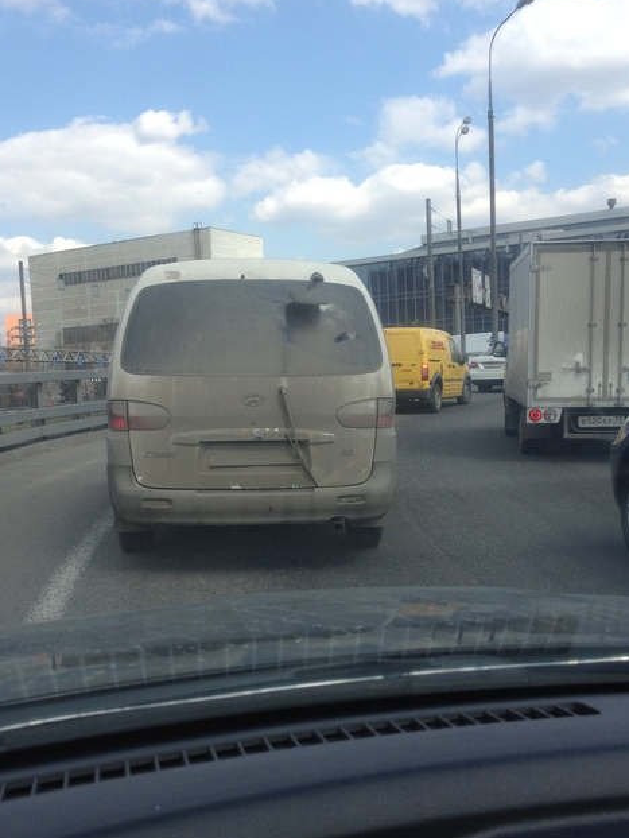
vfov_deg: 42.0
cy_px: 481
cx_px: 286
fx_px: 1090
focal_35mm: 45
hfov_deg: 32.2
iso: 50
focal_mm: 4.28
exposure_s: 1/812
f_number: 2.4
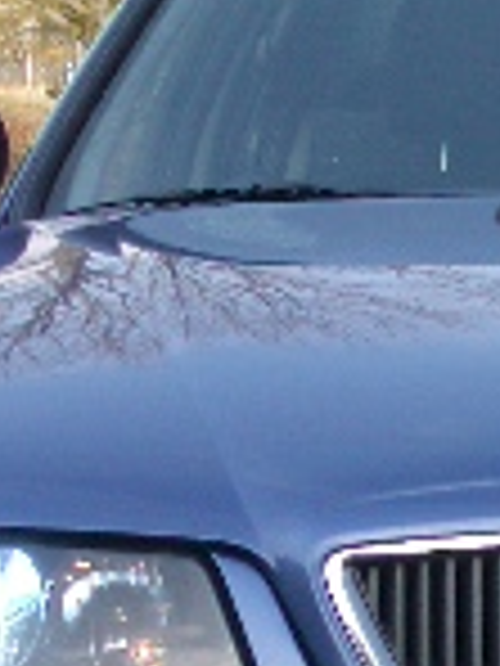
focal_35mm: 269
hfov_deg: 5.5
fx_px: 5181
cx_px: 757
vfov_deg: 7.3
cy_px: 562
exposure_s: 1/320
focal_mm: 10.2
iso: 50
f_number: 3.5
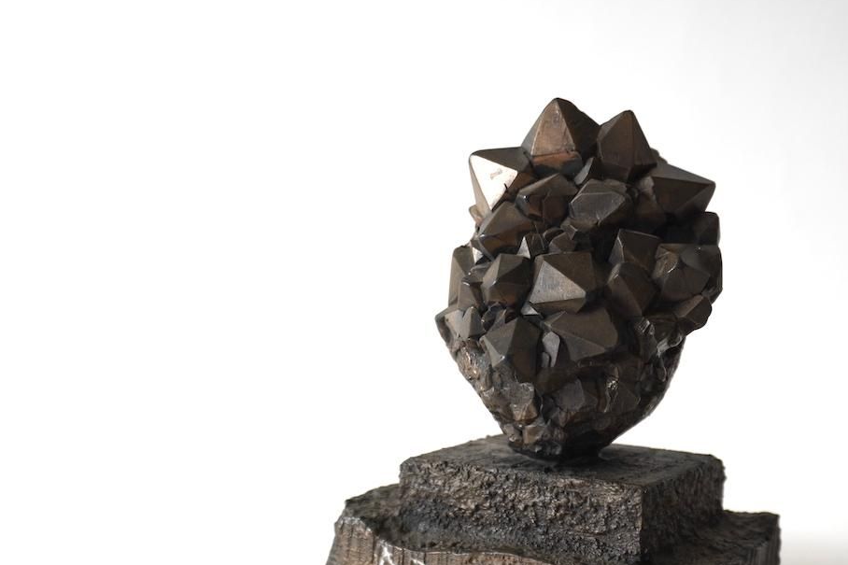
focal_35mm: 54
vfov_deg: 25.0
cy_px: 383
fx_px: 1265
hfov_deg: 36.7
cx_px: 554
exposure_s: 1/60
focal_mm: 25
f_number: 4.5
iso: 250
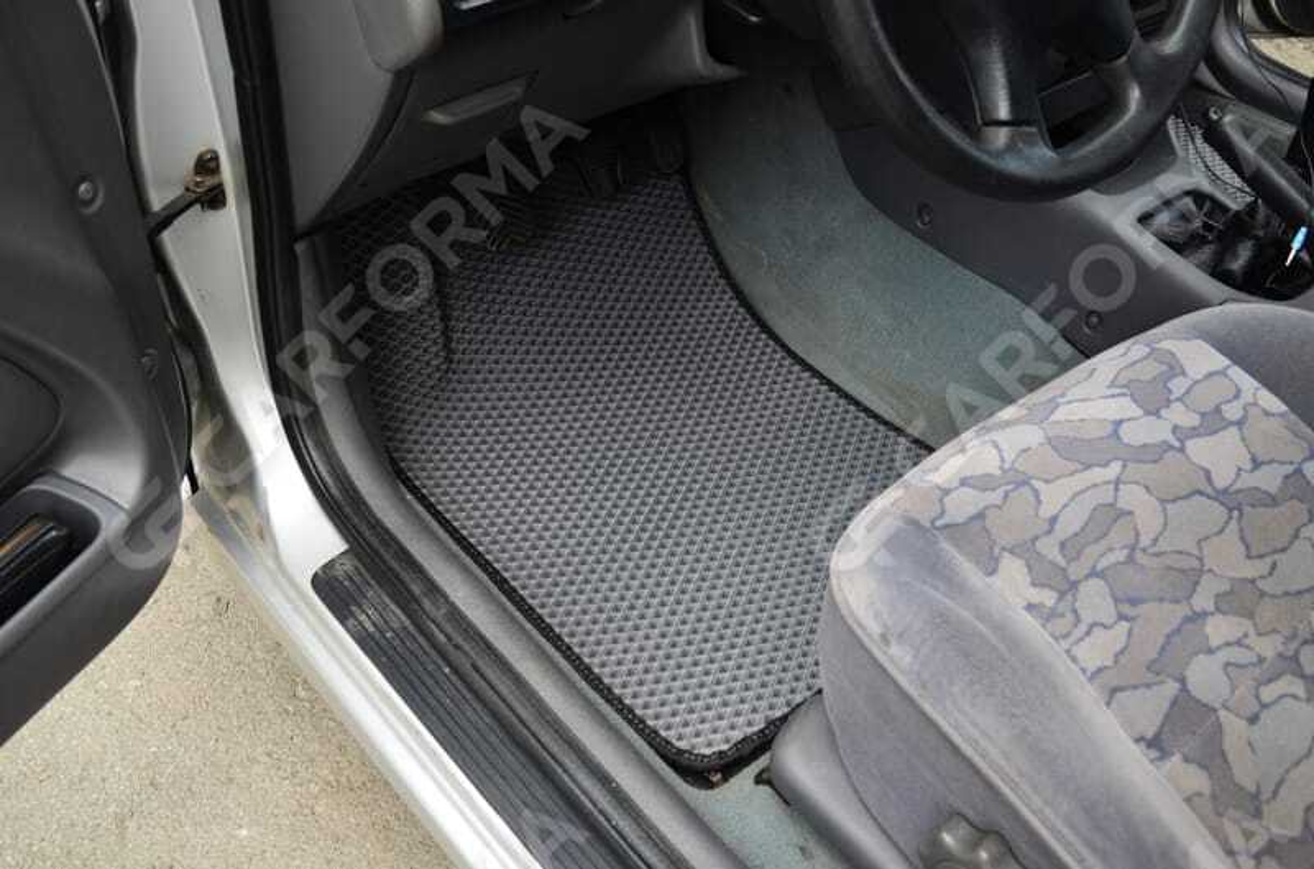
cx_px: 657
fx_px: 1256
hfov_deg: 55.2
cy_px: 434
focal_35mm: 34
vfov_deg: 38.2
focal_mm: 23
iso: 400
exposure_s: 1/100
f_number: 5
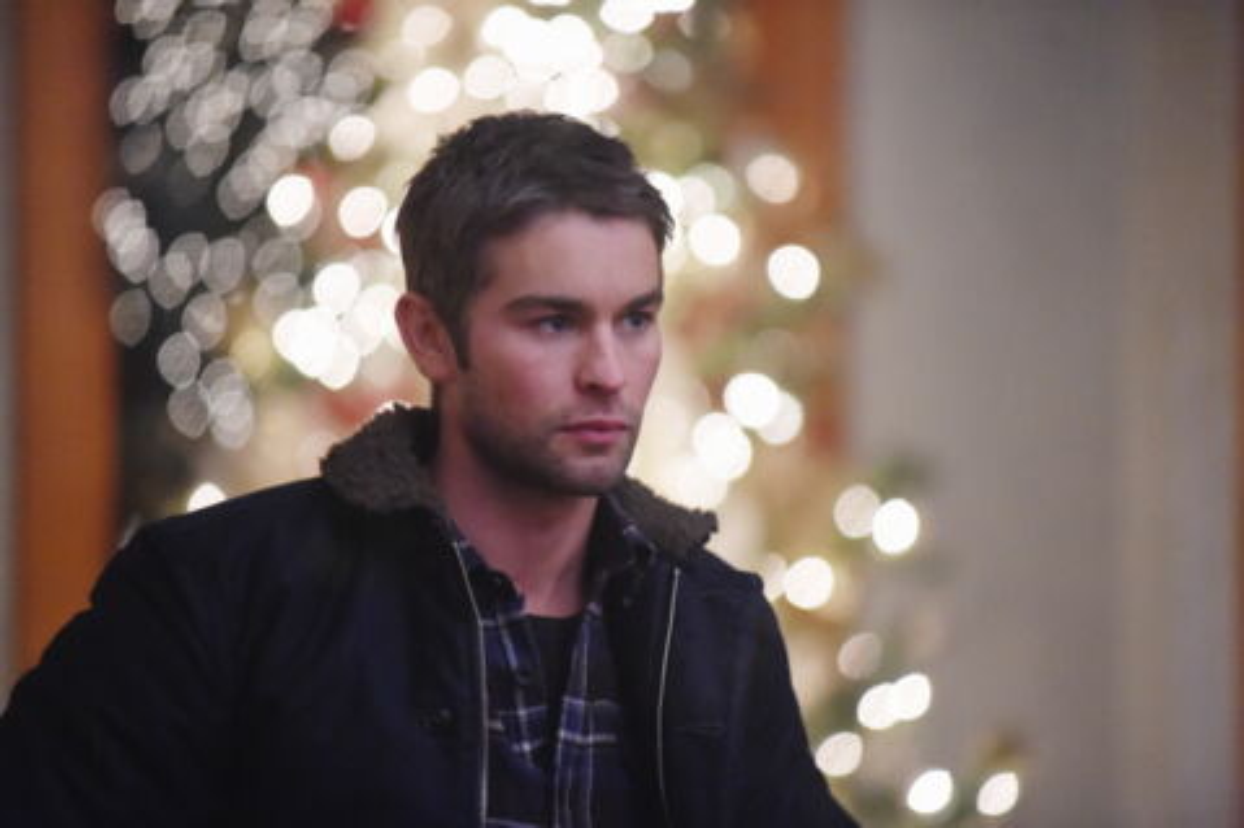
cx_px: 622
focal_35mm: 200
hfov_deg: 10.3
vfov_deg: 6.9
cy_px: 414
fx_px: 6908
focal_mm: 200
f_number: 2.8
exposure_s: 1/250
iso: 12800
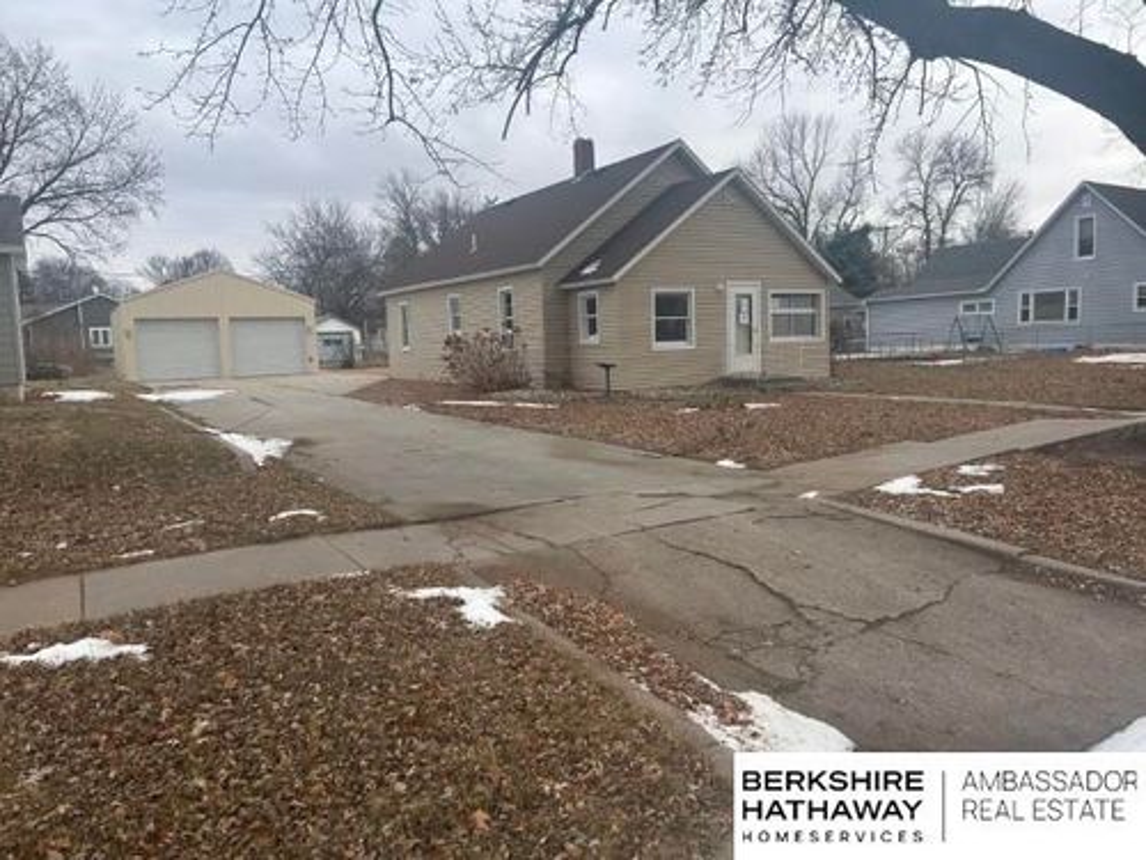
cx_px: 573
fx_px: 861
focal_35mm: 26
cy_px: 430
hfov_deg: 67.3
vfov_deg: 53.1
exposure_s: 1/1124
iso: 50
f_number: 1.5
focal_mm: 5.7
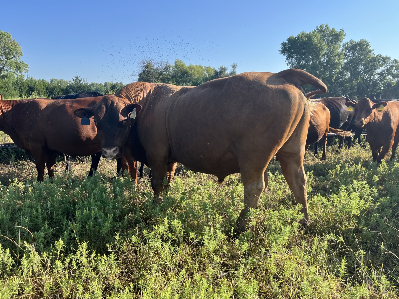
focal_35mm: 26
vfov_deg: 53.1
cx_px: 200
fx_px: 300
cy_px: 150
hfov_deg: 67.3
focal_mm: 5.1
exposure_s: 1/1175
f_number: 1.6
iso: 50
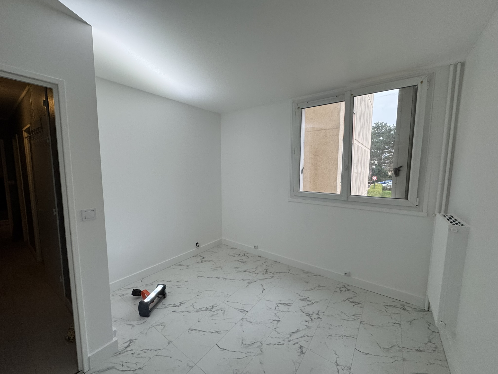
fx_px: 201
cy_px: 187
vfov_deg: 85.7
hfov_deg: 102.1
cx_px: 249
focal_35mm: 14
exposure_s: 1/100
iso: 160
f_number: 2.2
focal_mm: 2.22
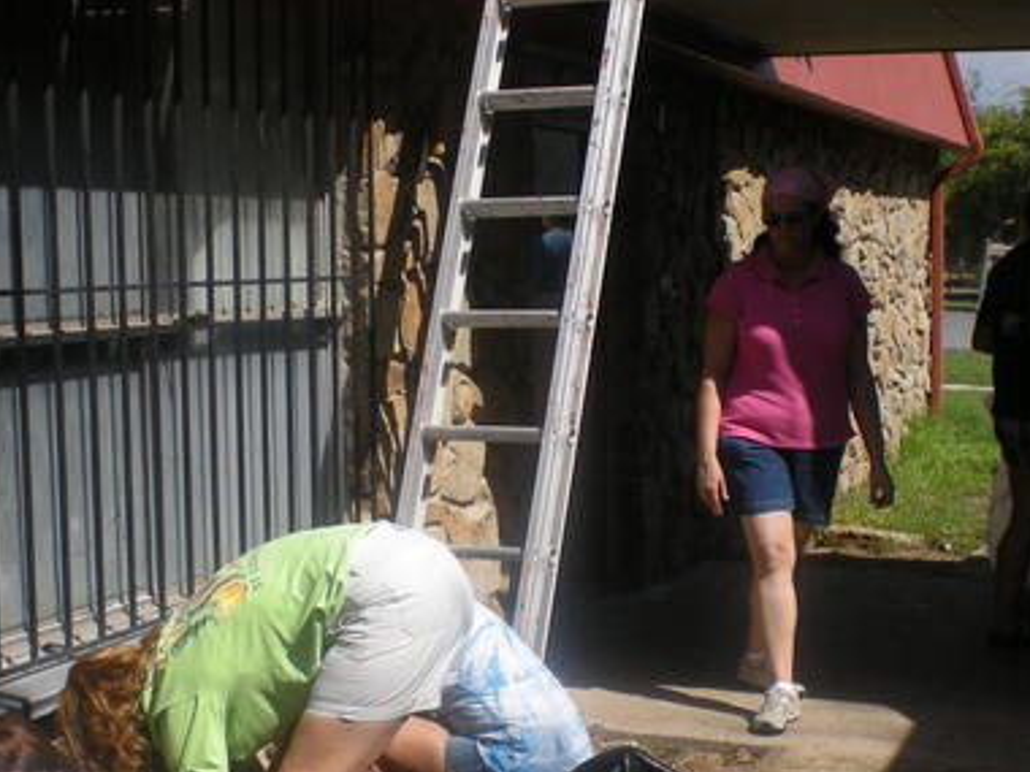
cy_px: 647
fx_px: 1904
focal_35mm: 64
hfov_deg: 30.2
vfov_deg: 22.5
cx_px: 455
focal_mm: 6.3
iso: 64
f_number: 4.6
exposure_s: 1/498
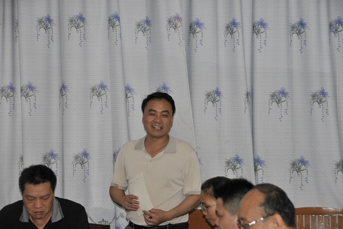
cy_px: 114
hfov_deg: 20.9
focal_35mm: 98
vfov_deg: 14.0
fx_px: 929
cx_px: 172
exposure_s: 1/250
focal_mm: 65
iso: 200
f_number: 5
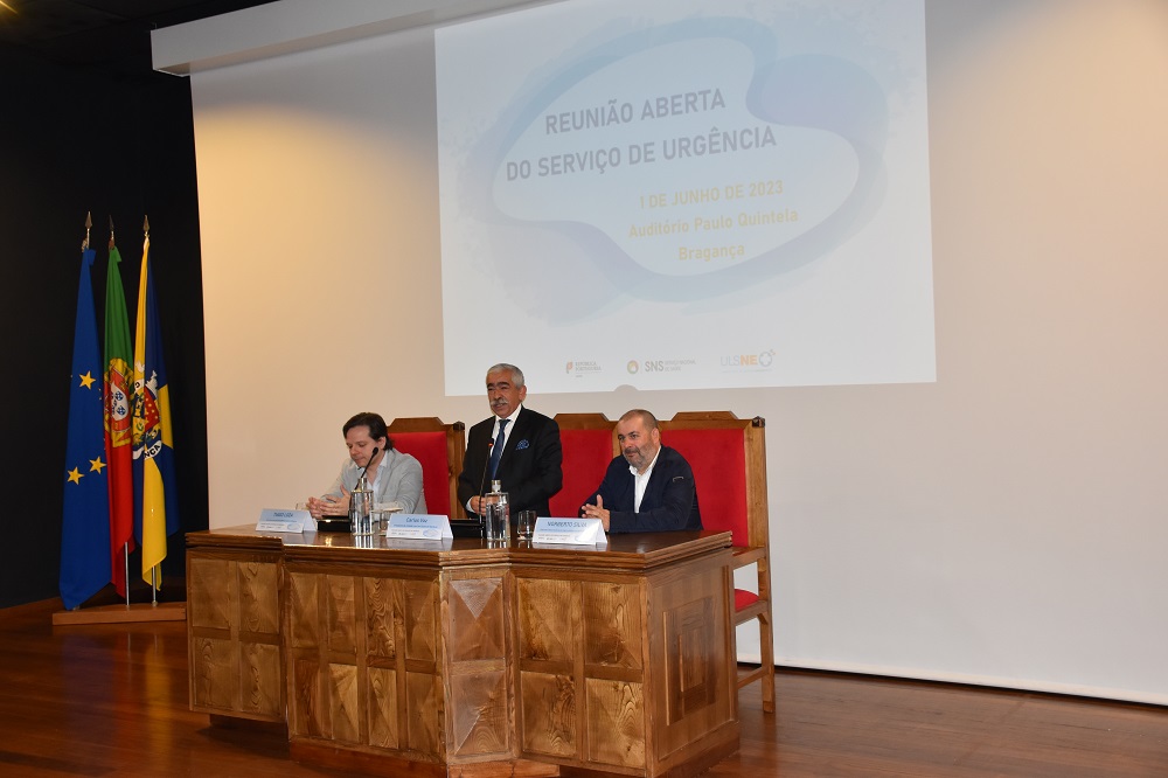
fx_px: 1265
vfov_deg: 34.2
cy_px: 389
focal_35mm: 39
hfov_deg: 49.6
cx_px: 584
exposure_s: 1/80
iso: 800
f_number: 4.5
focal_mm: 26
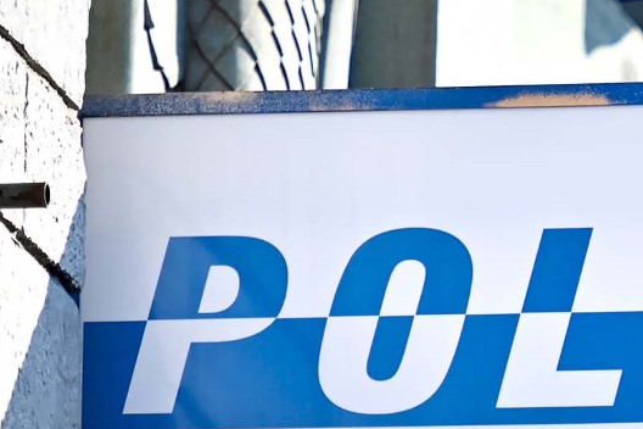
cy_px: 152
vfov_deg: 1.7
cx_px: 773
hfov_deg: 2.5
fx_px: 14806
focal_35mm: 829
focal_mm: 270
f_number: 6.3
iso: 200
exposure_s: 1/800
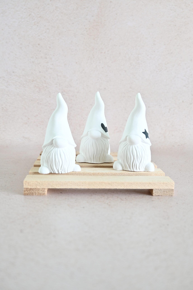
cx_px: 96
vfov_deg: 55.1
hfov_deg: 38.4
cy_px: 145
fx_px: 277
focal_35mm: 34
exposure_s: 1/50
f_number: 4.5
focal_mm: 23
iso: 400
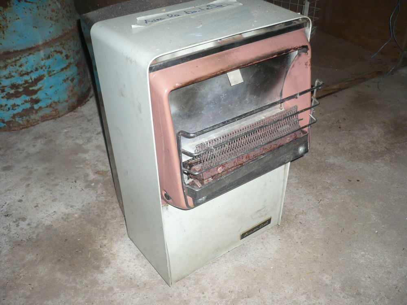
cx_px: 204
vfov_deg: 40.7
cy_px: 152
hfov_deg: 52.6
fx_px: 412
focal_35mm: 35
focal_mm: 5.8
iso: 160
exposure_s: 1/30
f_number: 2.8
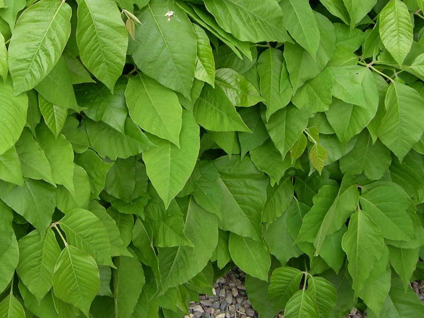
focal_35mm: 71
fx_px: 870
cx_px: 41
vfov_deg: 20.3
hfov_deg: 26.5
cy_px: 35
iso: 100
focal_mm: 8
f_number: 2.8
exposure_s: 1/253
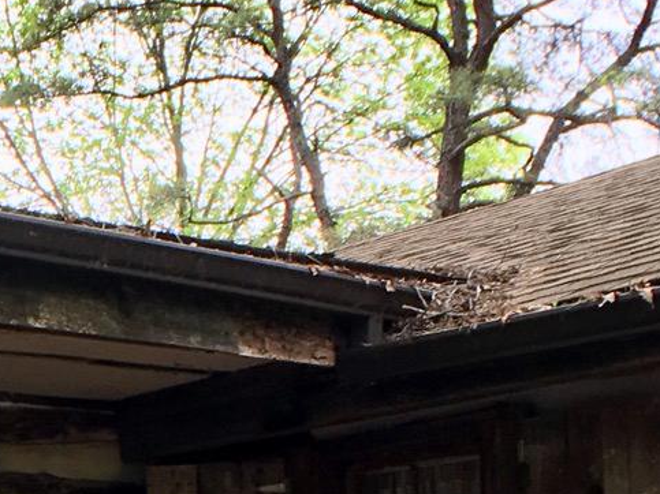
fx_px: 2345
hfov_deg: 15.0
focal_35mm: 123
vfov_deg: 11.6
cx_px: -294
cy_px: 705
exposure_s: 1/222
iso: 25
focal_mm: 4.15
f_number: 2.2
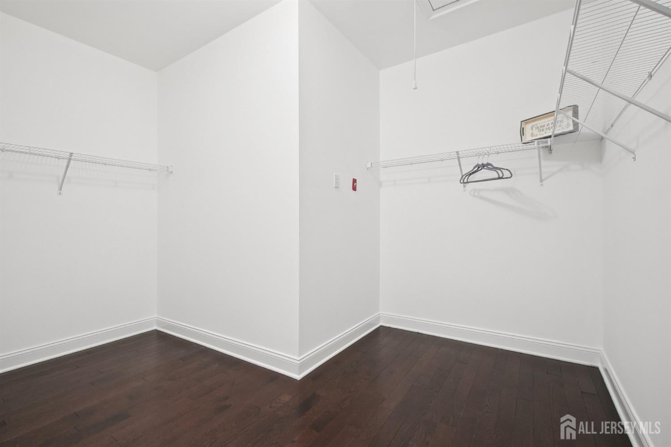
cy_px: 224
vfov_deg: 77.3
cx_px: 336
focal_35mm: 15
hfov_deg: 100.4
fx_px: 280
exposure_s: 1/5
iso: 640
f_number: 9
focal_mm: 10
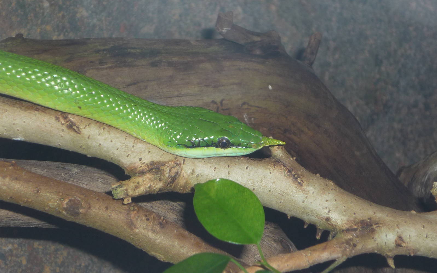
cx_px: 219
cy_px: 112
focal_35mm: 135
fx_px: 1608
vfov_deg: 9.7
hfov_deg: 15.5
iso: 100
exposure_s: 1/60
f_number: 5.1
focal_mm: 16.5
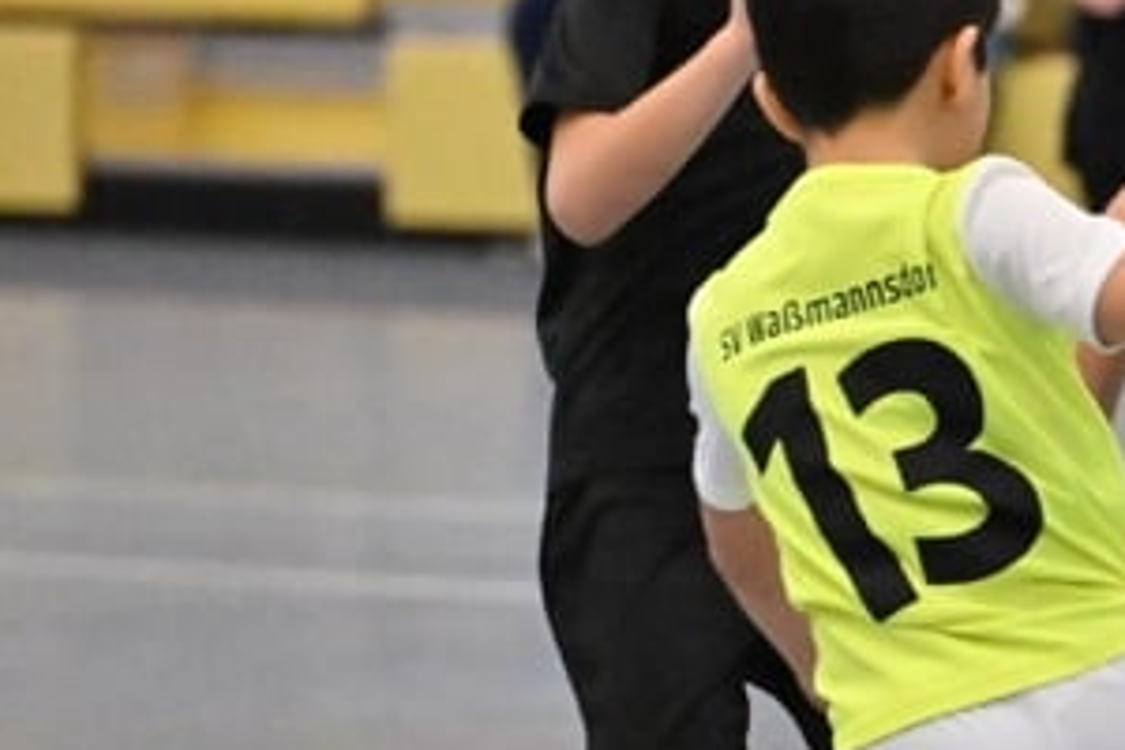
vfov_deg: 2.3
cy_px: 681
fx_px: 18686
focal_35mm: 598
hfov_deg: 3.4
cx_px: 2306
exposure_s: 1/1250
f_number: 3.5
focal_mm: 140
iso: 8000
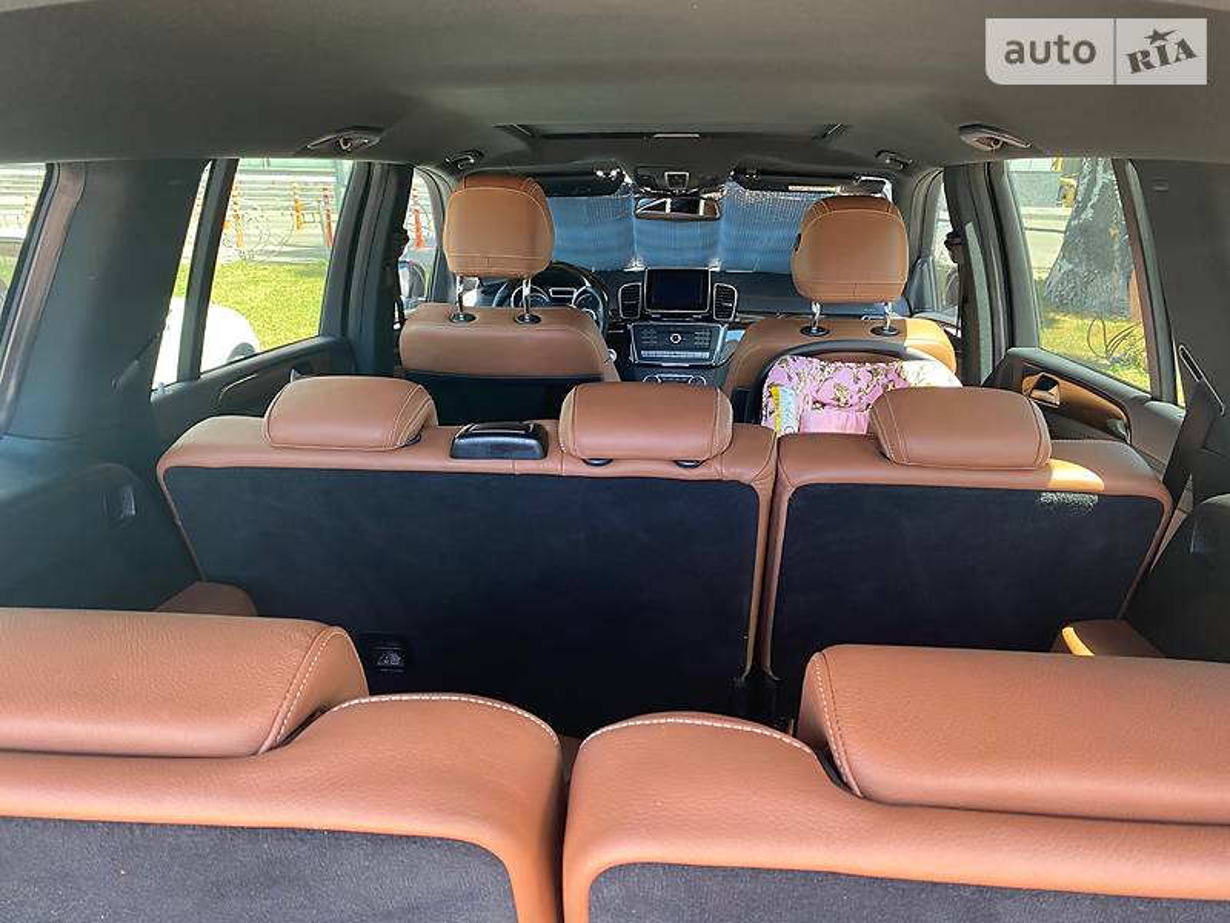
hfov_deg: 67.3
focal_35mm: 26
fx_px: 924
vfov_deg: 53.1
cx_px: 615
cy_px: 462
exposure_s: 1/67
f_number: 1.8
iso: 125
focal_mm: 4.2
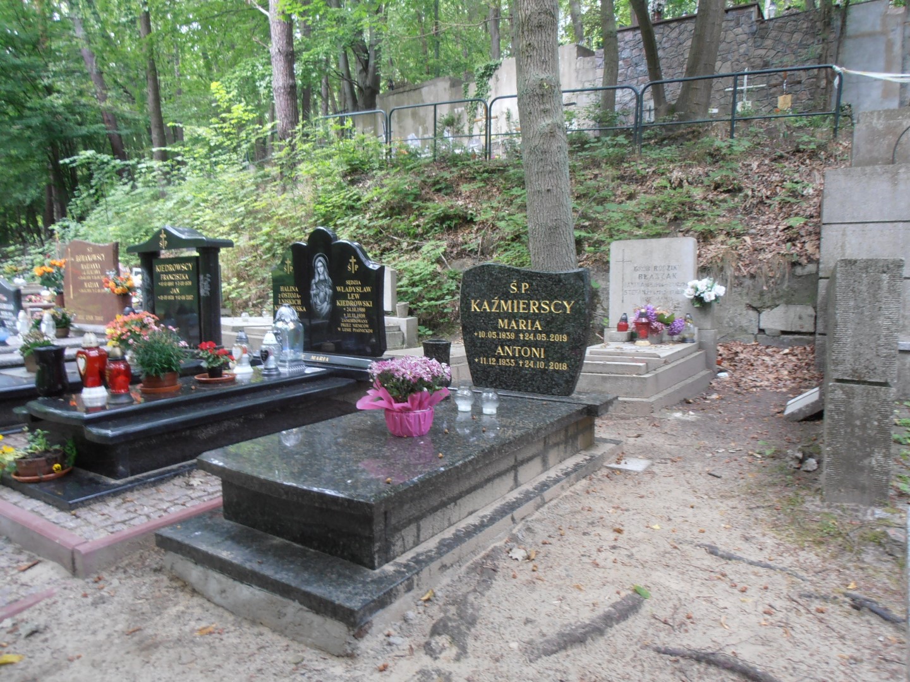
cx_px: 455
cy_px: 341
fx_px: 631
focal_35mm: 24
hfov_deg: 71.6
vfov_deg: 56.8
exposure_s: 1/30
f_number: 3
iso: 100
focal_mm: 4.2
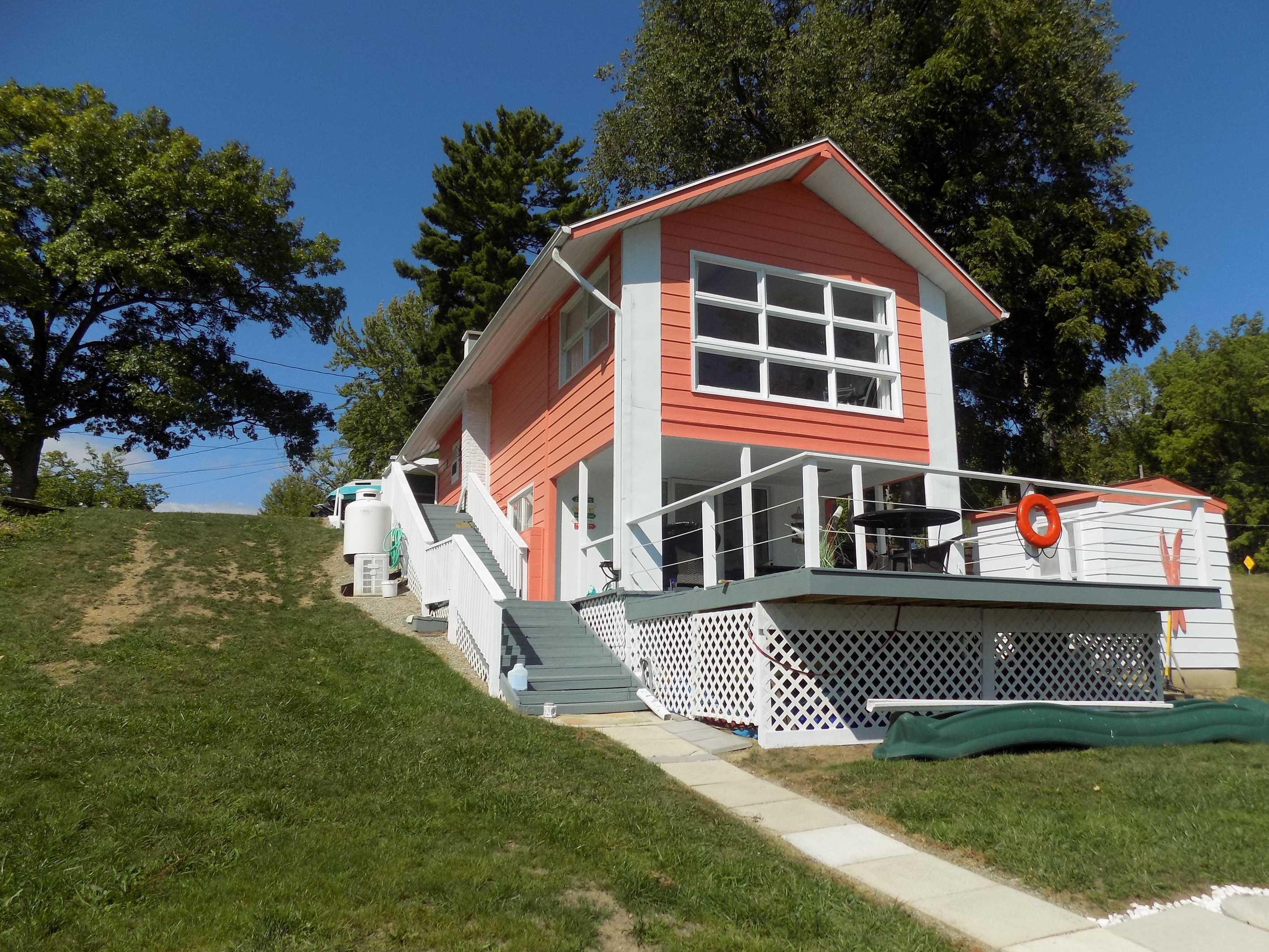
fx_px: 917
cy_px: 478
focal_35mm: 25
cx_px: 667
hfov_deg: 69.3
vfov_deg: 54.9
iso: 80
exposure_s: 1/200
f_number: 9.9
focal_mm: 4
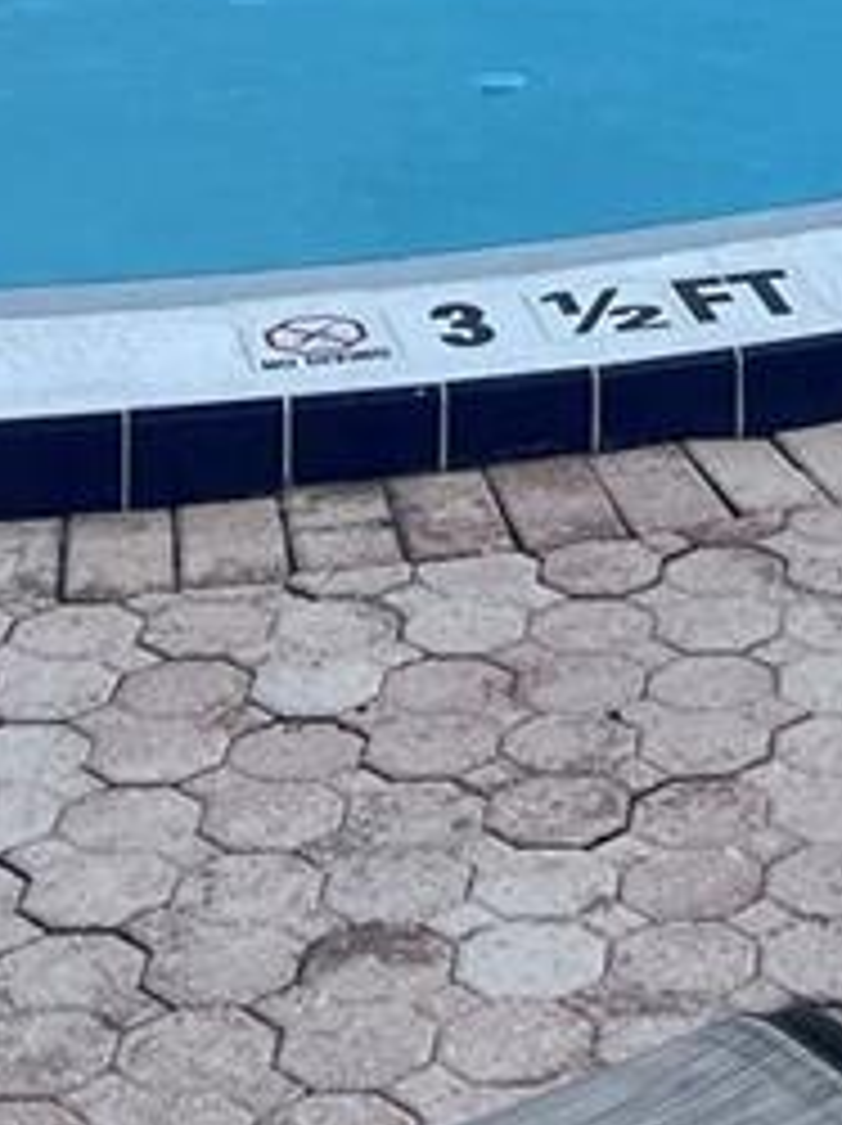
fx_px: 4061
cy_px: -882
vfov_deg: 14.1
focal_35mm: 125
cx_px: 1211
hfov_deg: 11.4
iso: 50
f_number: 1.5
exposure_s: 1/4444
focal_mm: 5.7
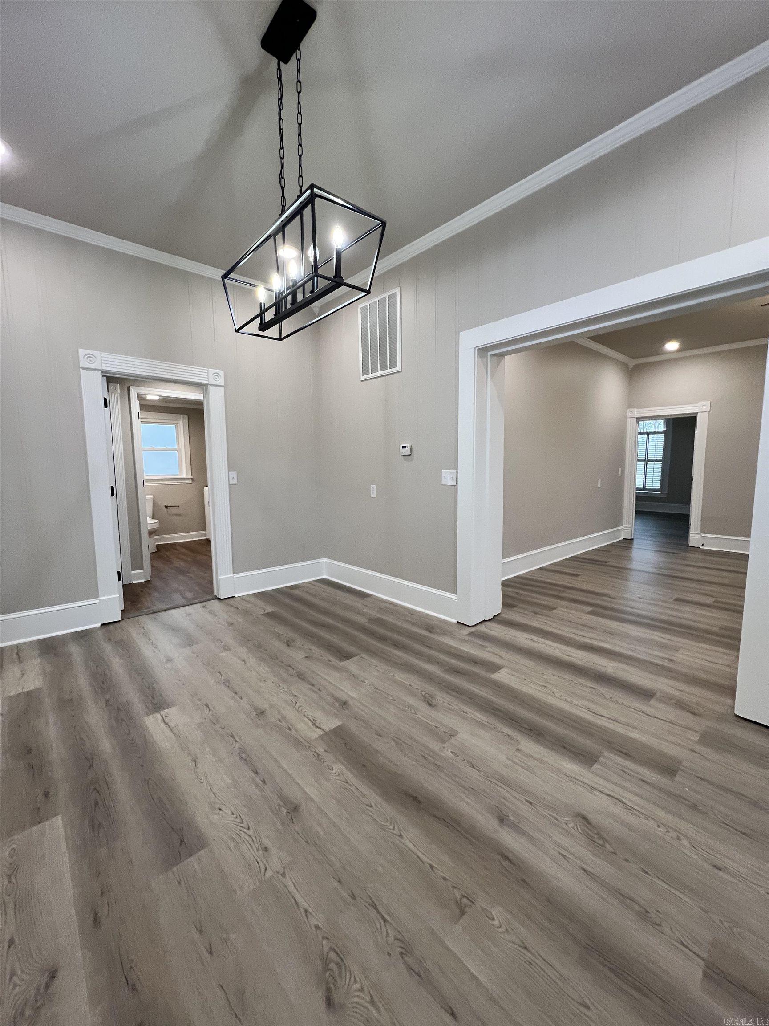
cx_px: 384
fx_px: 385
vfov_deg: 106.2
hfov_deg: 89.9
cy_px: 513
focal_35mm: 13
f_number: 1.8
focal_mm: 1.57
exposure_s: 1/120
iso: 250
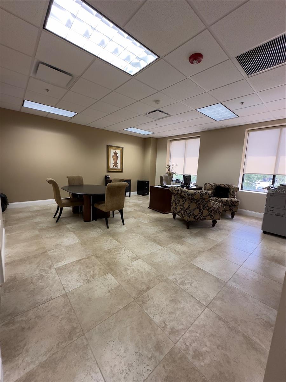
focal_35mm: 14
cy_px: 191
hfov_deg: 85.7
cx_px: 143
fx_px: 154
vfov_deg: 102.1
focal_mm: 2.22
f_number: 2.2
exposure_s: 1/120
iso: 200
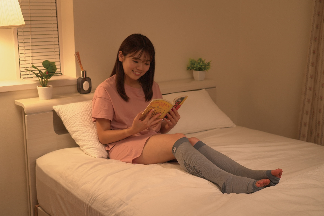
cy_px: 108
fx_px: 432
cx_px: 162
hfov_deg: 41.1
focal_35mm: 48
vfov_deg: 28.1
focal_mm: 48
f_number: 4
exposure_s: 1/100
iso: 1250
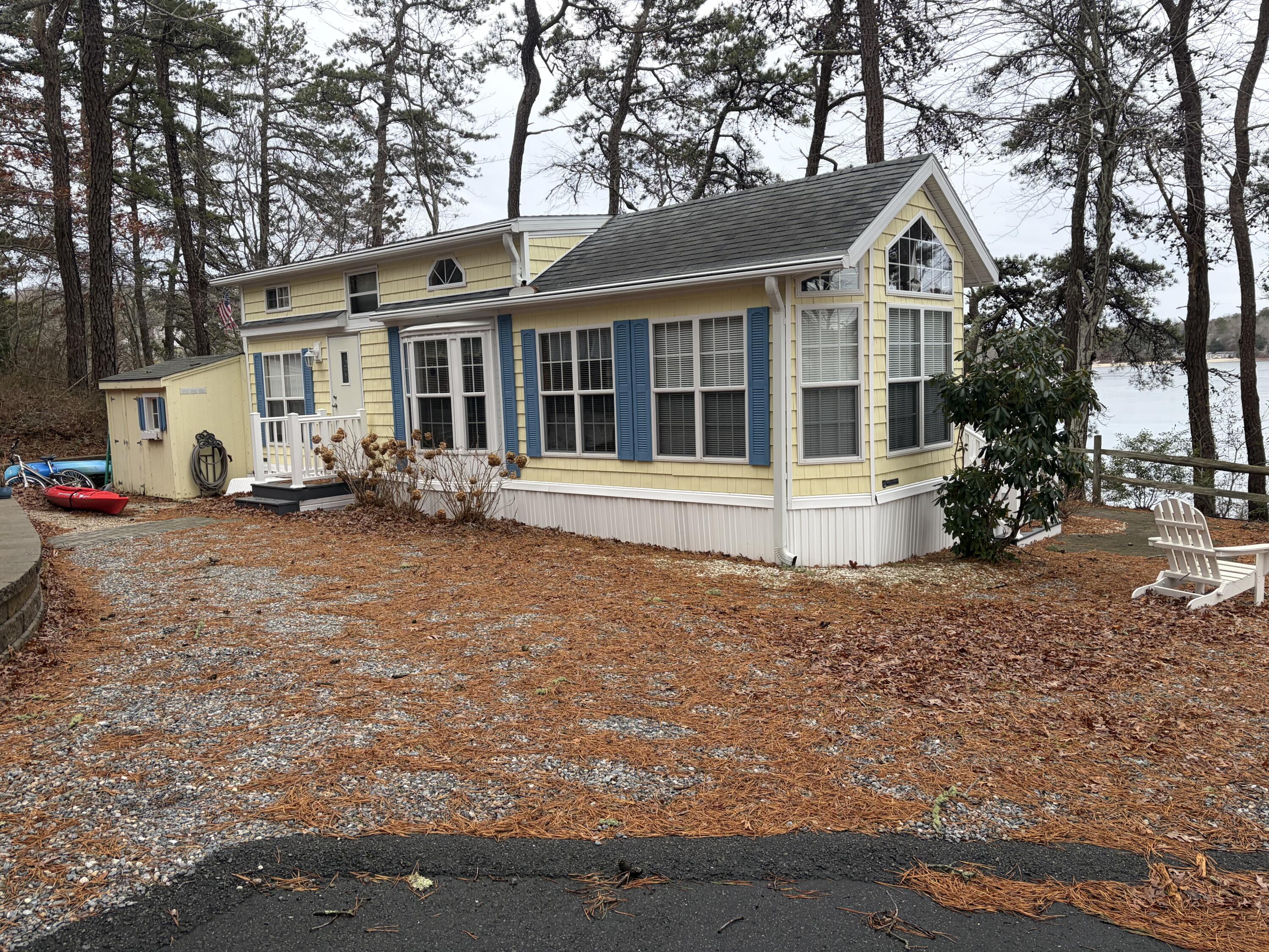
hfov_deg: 67.3
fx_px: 953
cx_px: 634
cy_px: 476
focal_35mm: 26
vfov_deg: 53.1
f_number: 1.6
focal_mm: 5.96
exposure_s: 1/386
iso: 50
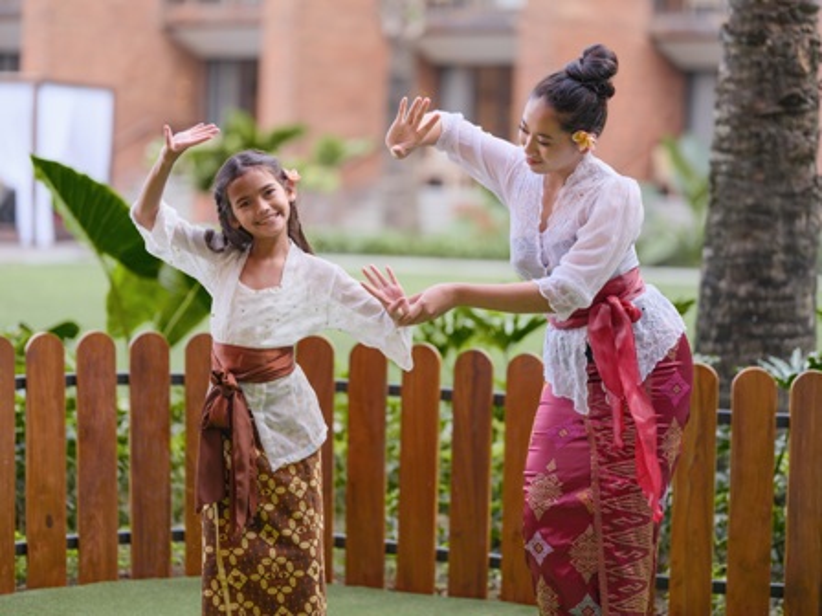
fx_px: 2066
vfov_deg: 17.0
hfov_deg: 22.5
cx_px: 411
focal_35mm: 87
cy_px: 308
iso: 320
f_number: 2
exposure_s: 1/300
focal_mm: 110
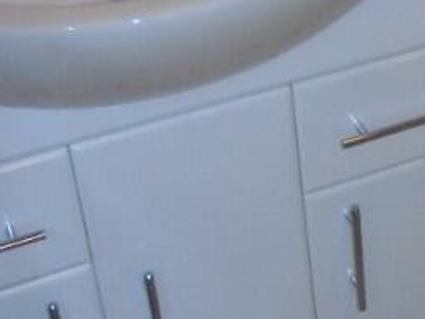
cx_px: 609
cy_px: -28
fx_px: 1266
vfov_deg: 14.1
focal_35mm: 103
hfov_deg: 17.4
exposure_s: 1/30
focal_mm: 4.6
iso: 200
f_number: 3.5
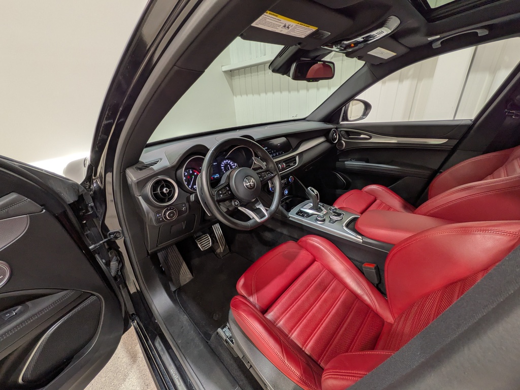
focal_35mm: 14
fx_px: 210
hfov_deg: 102.1
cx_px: 260
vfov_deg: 85.7
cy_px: 195
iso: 55
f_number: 2.2
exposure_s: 1/33.3
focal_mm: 1.83
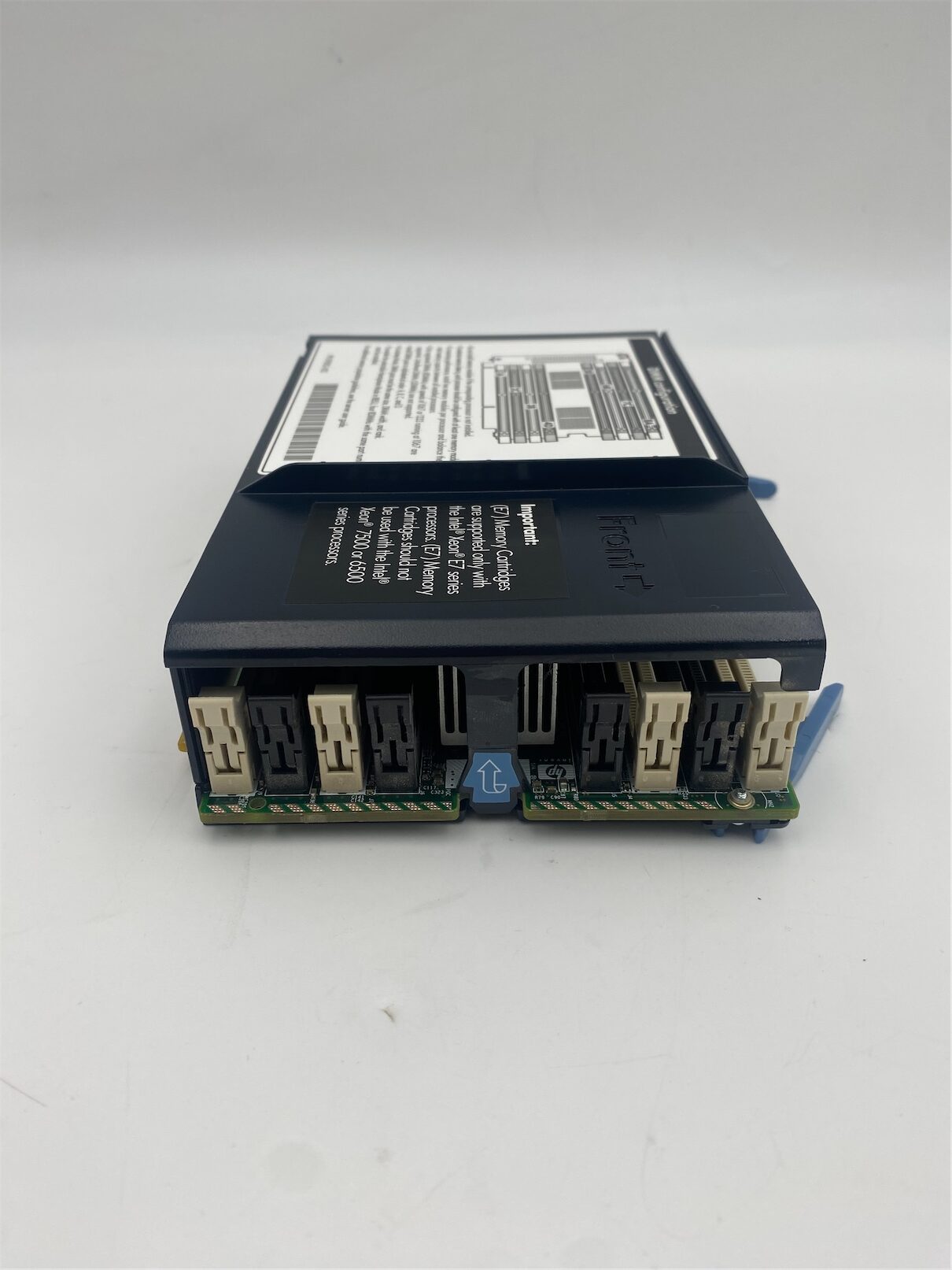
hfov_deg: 53.1
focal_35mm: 26
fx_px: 953
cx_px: 476
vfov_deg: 67.3
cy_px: 635
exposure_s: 1/179
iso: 32
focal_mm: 4.25
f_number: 1.8
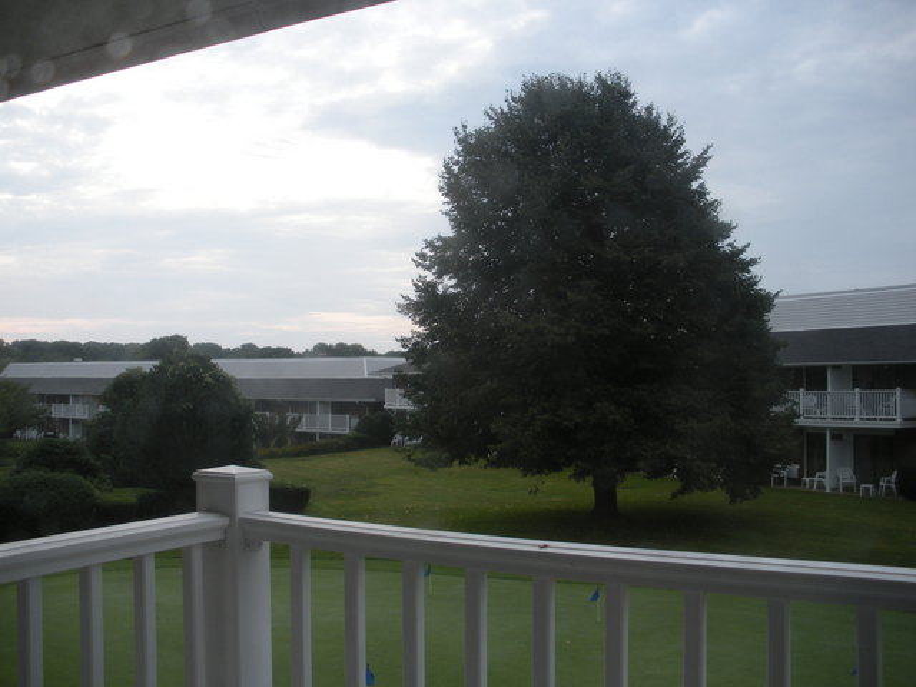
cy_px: 344
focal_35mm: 36
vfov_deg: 39.7
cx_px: 458
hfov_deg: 51.4
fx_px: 953
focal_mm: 6.3
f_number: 3.5
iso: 64
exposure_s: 1/149
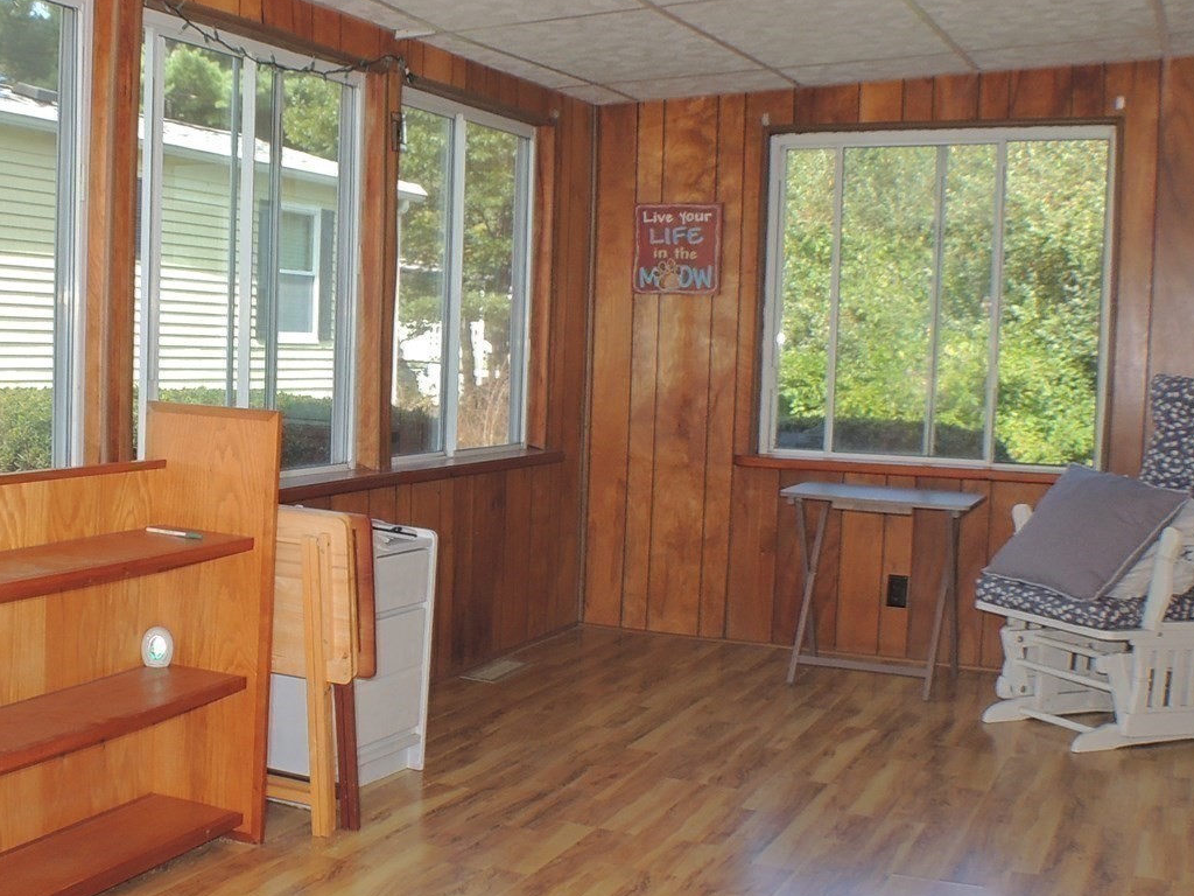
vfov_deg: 24.4
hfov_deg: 31.5
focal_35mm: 60
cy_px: 490
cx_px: 278
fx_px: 2070
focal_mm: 5.3
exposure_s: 1/100
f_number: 3.1
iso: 100
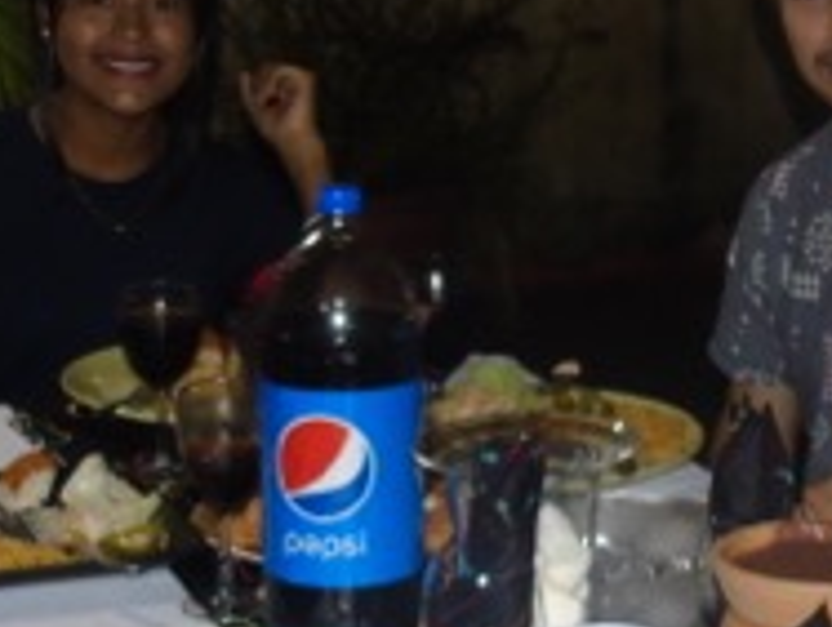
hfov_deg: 19.6
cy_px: 498
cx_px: 681
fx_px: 2384
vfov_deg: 14.9
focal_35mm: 99
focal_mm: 5.2
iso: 200
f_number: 3.6
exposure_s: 1/8
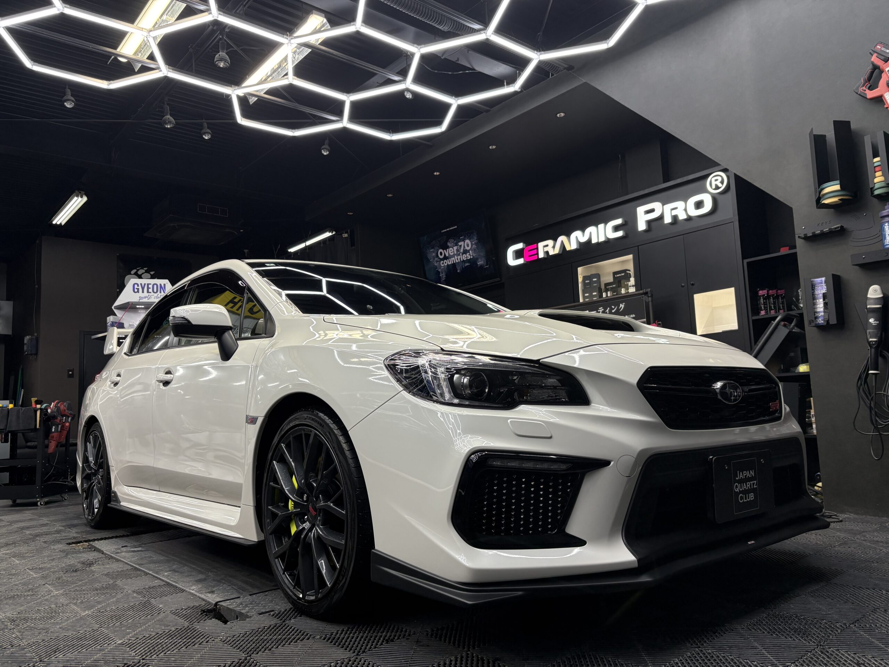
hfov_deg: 67.3
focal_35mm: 26
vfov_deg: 53.1
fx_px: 668
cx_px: 444
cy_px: 334
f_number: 1.6
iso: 125
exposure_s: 1/217
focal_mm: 5.96
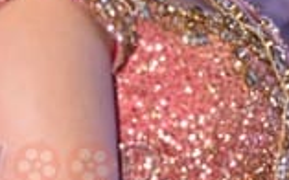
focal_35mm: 468
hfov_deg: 4.5
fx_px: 3685
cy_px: 149
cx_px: 173
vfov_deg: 2.8
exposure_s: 1/125
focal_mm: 75
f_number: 4
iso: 2000
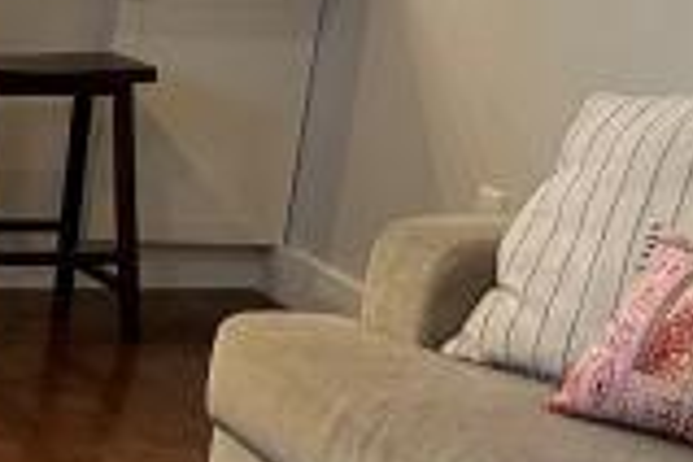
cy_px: 266
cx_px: -658
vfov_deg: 12.1
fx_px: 2175
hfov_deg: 15.0
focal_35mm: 113
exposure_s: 1/60
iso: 250
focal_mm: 6.86
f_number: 1.78
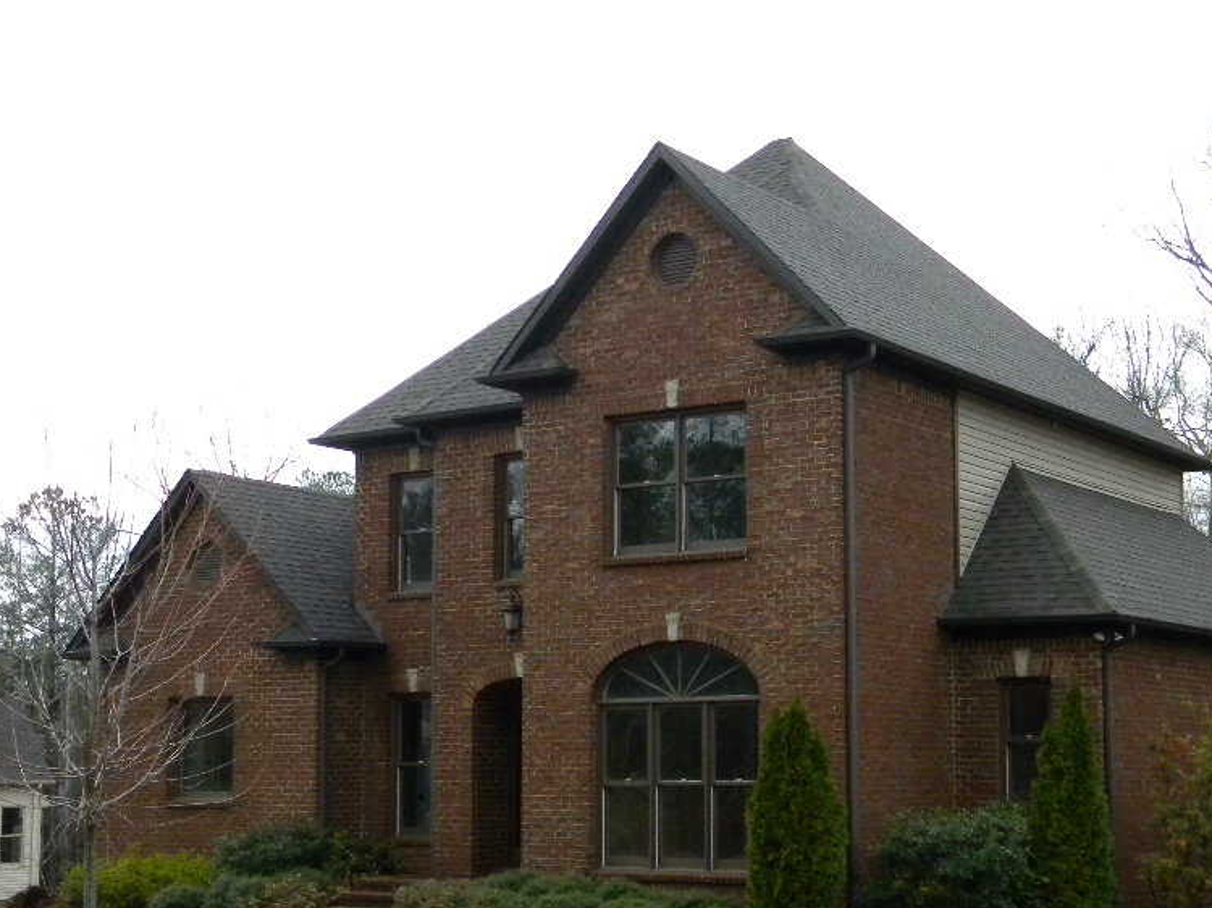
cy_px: 586
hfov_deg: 34.3
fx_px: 1960
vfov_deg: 26.0
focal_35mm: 56
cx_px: 688
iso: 400
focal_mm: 7.3
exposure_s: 1/630
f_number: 3.8
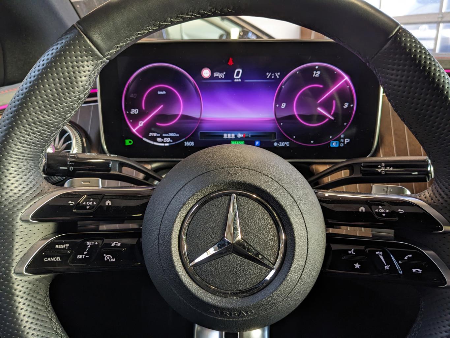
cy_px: 169
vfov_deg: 51.4
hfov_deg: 65.3
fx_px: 351
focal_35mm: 27
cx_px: 225
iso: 104
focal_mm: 4.38
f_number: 1.73
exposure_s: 1/24
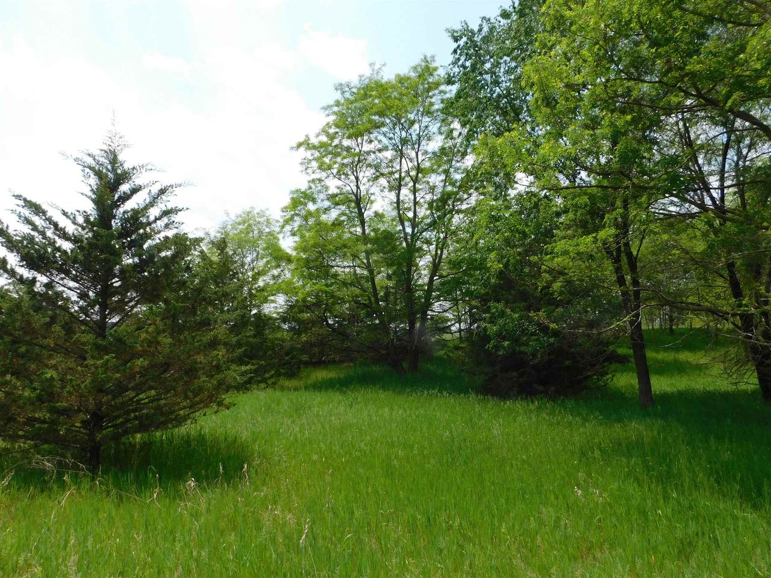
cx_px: 386
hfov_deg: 73.9
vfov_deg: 58.9
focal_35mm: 23
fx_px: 512
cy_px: 289
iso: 125
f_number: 3
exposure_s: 1/1250
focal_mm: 4
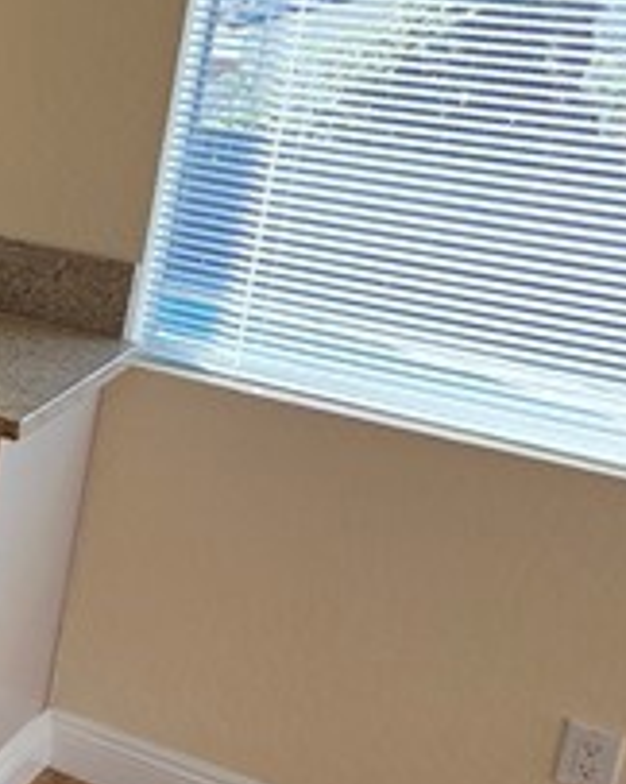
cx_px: -958
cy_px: 166
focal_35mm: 64
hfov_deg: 14.0
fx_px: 1484
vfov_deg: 29.0
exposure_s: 1/120
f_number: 1.9
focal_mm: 2.2
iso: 25
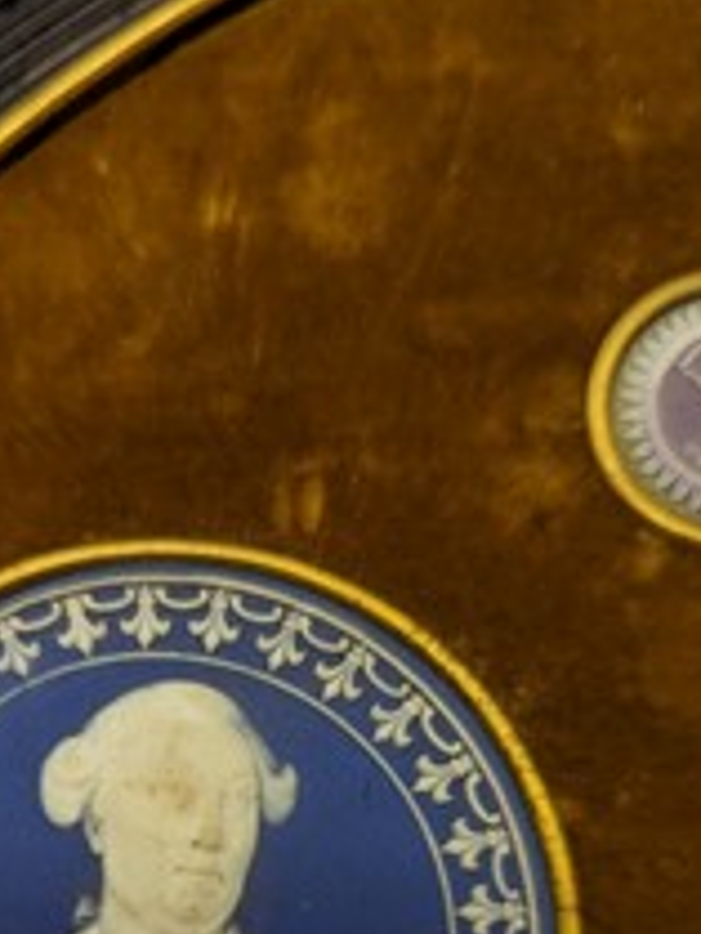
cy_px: 840
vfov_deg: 38.4
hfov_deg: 31.2
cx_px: 217
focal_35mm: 46
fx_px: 1241
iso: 66
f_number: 1.85
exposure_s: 1/61.5
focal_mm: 6.81
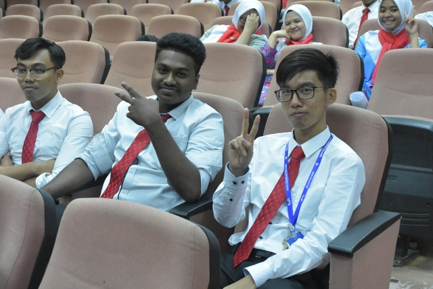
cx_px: 216
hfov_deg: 35.0
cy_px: 144
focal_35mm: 57
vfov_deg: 23.8
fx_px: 686
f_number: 5.6
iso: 5000
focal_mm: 38
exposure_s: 1/160
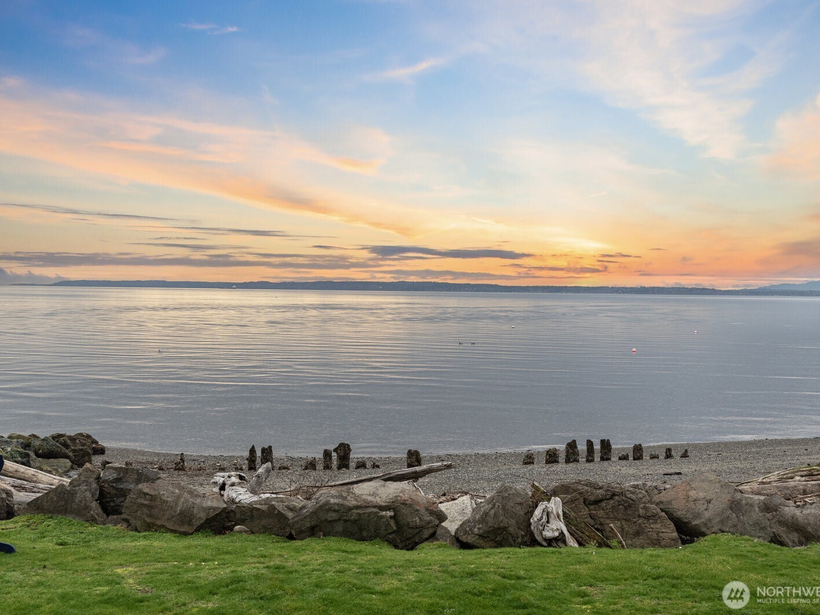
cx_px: 394
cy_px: 308
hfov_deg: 49.0
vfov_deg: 37.7
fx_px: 900
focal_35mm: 38
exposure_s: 1/2500
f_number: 7.1
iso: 1250
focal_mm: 35
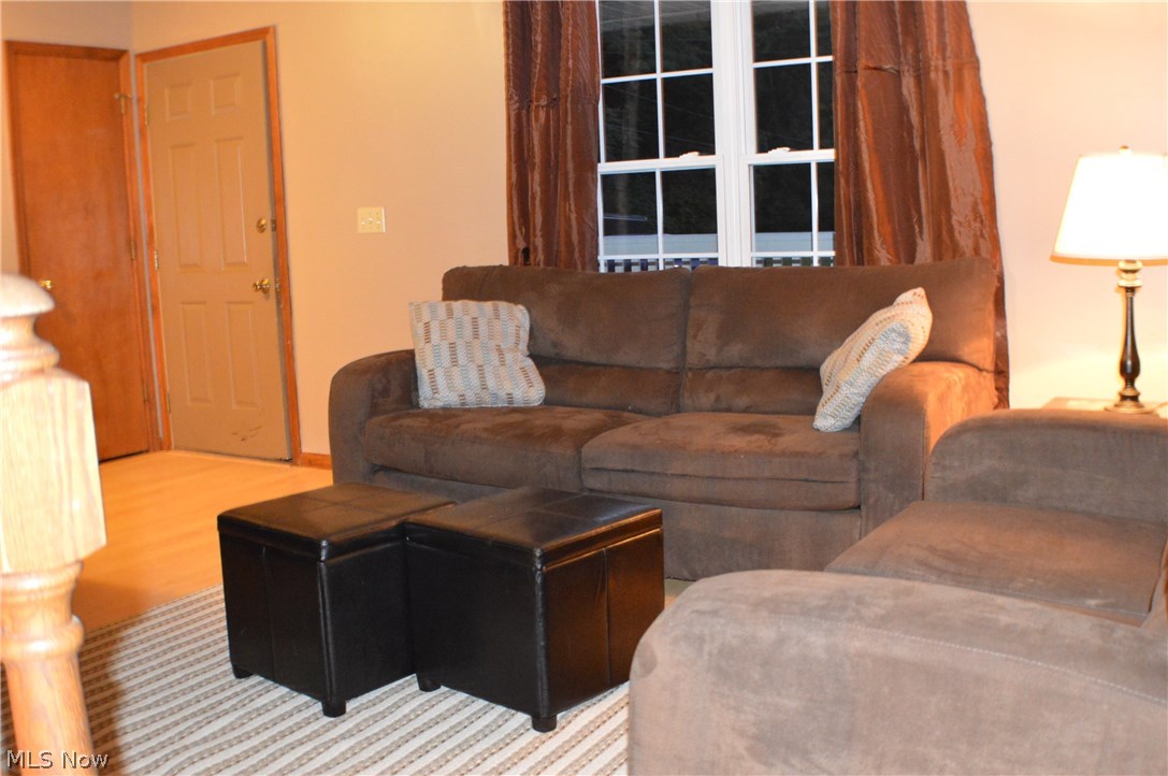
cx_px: 584
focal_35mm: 48
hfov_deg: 41.2
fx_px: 1555
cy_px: 388
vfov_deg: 28.0
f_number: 4.8
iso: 3200
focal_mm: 32
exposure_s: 1/8
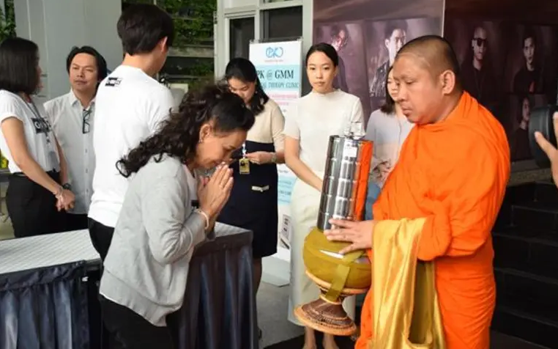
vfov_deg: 27.4
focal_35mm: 47
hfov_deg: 42.6
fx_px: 715
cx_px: 285
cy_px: 182
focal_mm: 30
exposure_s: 1/200
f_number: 4.5
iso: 2000
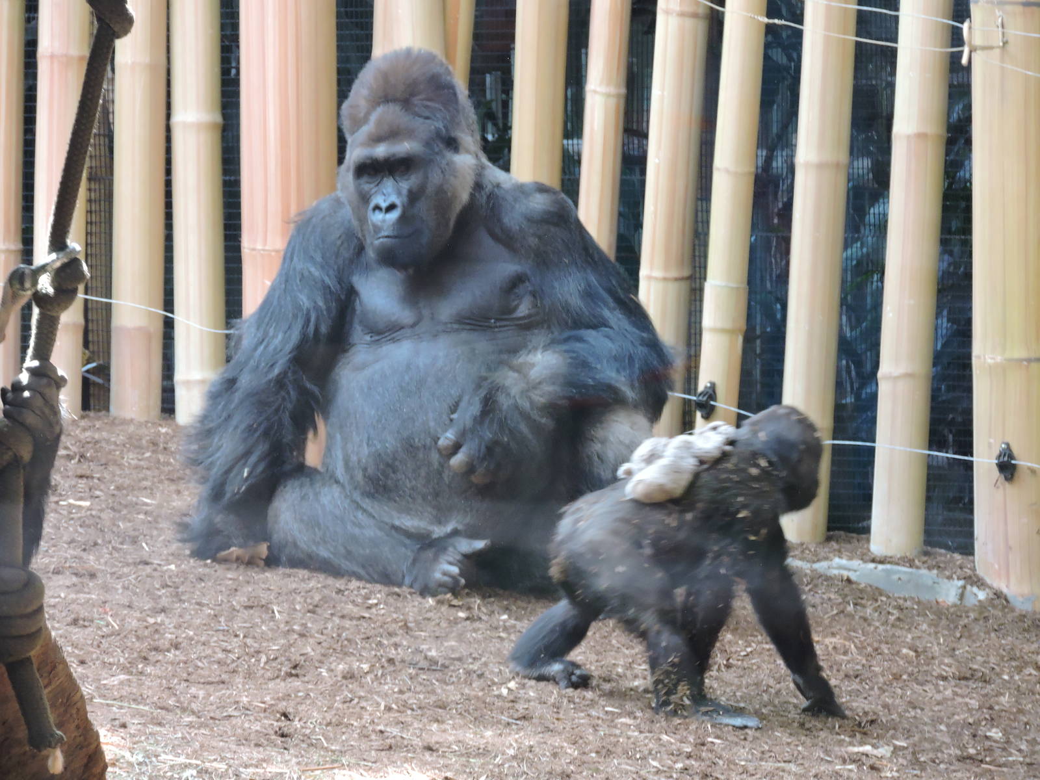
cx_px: 520
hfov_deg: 6.1
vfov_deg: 4.6
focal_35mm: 325
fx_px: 9764
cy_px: 390
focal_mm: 58
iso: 560
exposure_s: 1/50
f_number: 4.8
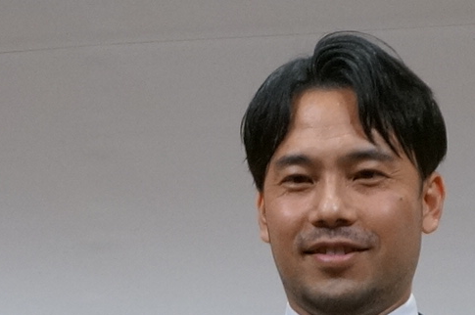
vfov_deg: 6.7
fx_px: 2596
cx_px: 307
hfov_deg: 10.4
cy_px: 614
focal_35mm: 197
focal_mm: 26
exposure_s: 1/160
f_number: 4.5
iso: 1000
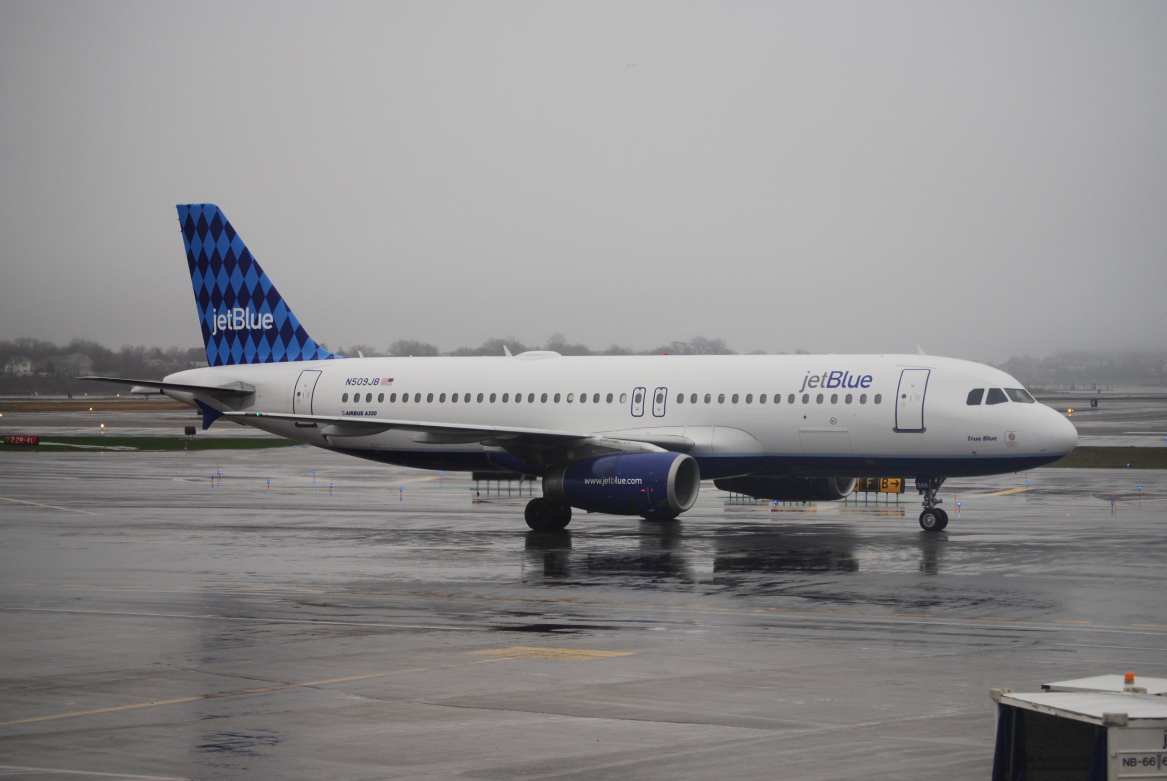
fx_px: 2921
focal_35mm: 90
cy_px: 390
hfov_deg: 22.6
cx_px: 584
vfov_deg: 15.2
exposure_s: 1/125
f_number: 4.2
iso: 220
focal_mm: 60
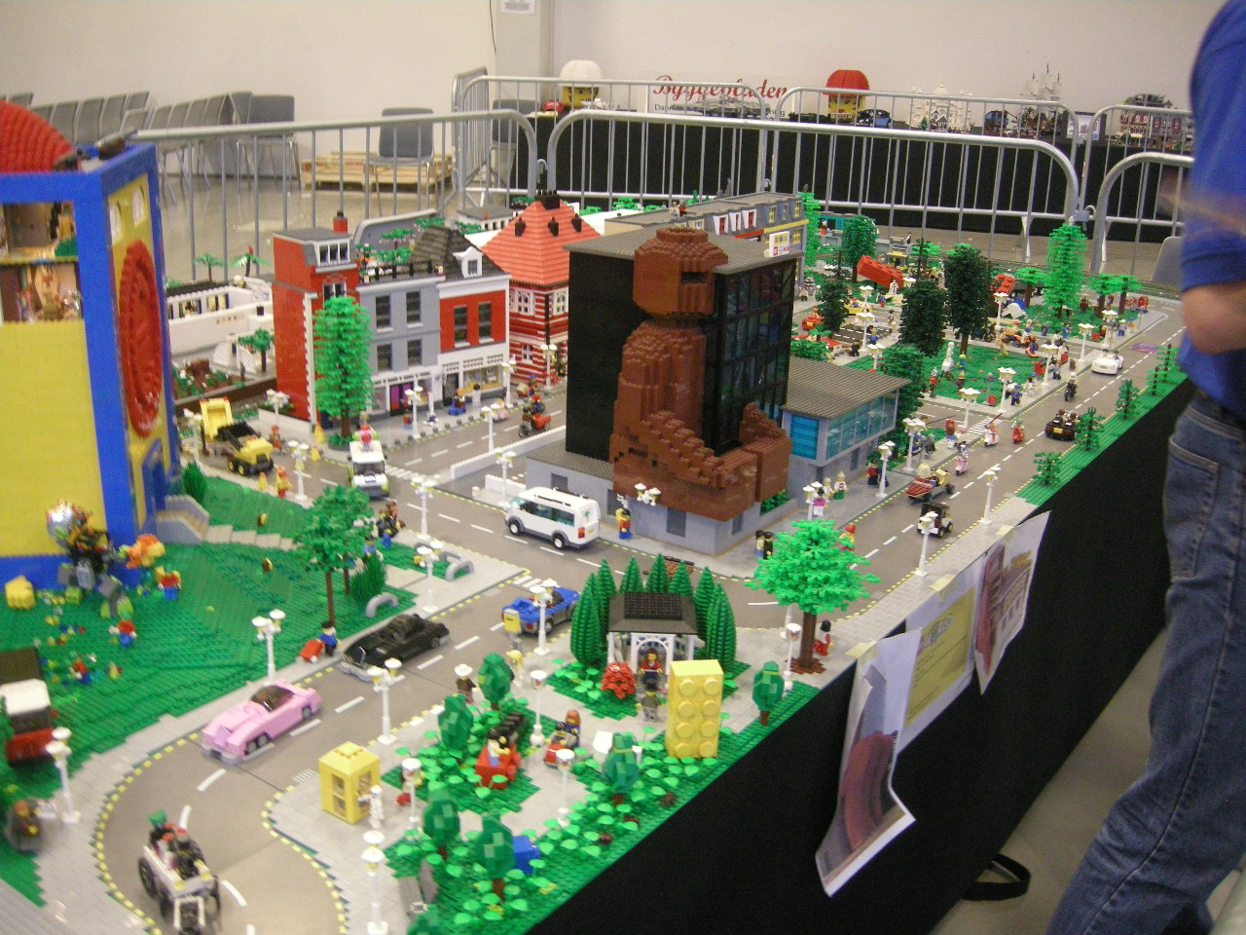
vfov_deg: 39.7
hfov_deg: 51.4
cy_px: 468
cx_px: 623
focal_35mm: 36
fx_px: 1296
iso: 400
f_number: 2.7
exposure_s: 1/11.6
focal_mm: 7.5
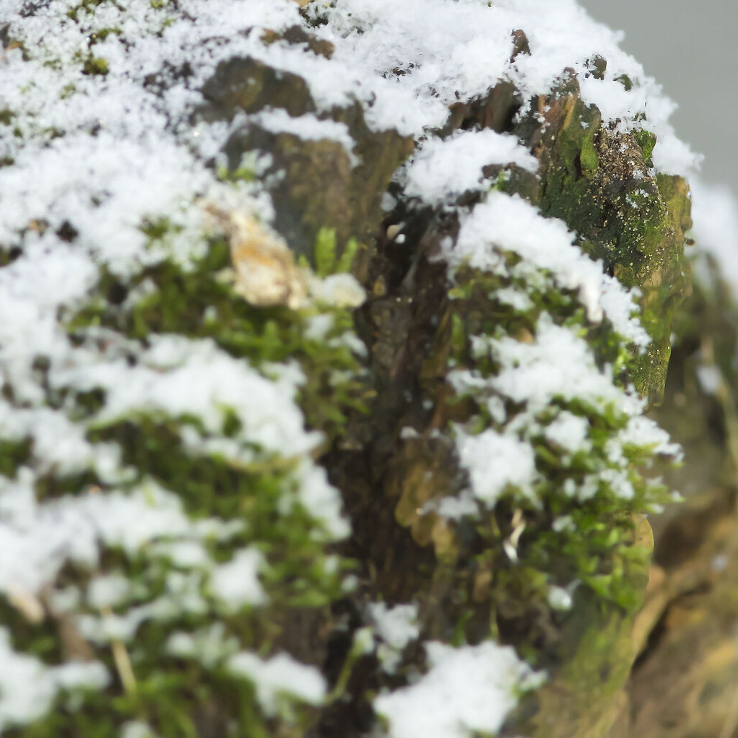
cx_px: 264
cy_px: 72
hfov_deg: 2.0
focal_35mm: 898
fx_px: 21660
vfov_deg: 2.0
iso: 1000
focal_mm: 300
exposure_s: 1/160
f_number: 6.3
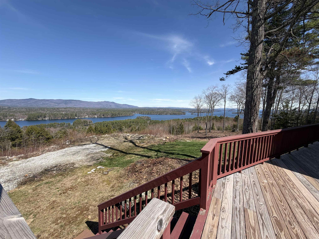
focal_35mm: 14
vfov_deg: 85.7
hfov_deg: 102.1
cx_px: 160
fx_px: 129
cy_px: 120
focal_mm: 2.22
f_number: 2.2
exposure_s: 1/876
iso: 20
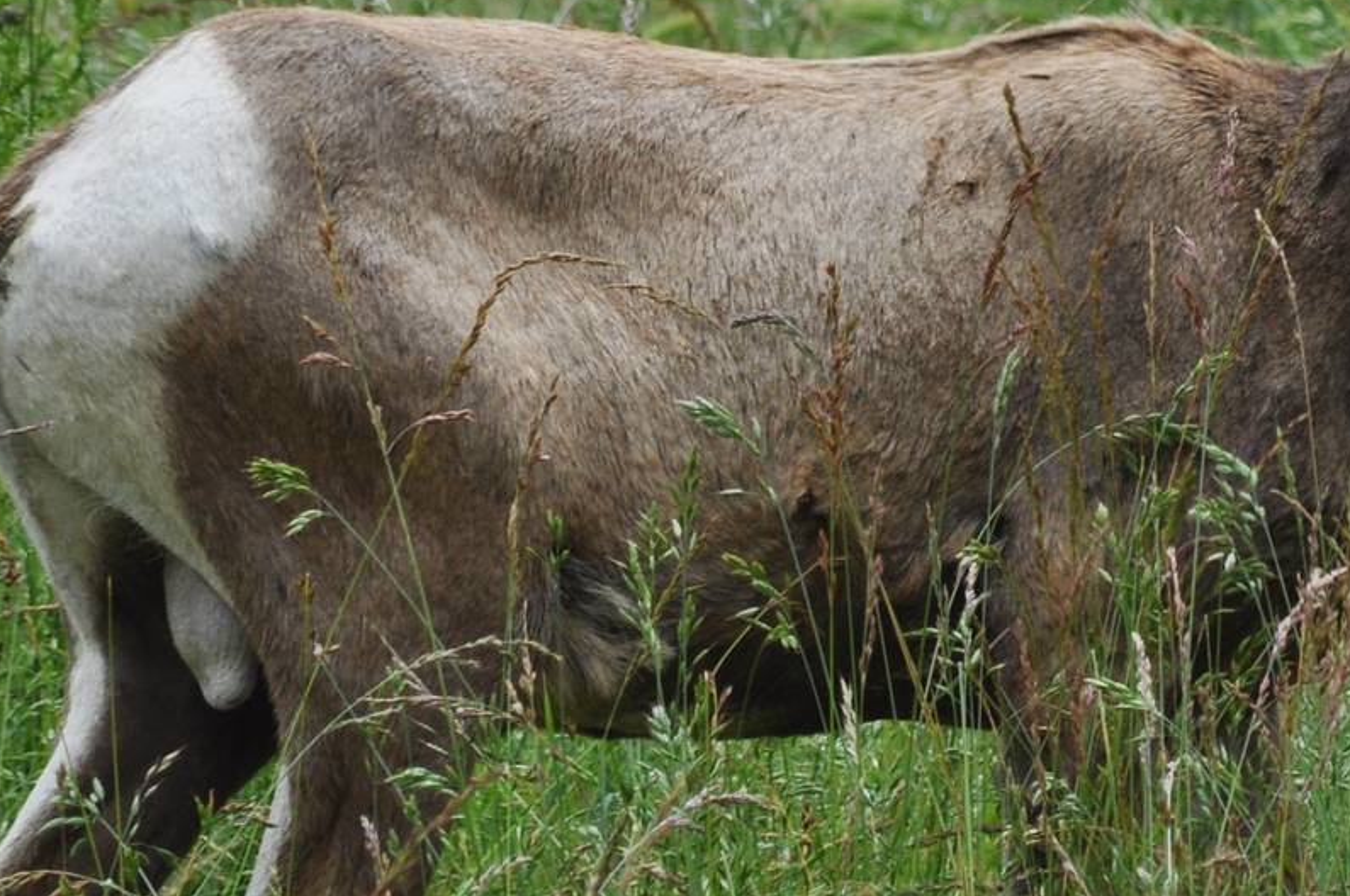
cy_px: 389
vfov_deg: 1.7
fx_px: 30525
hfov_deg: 2.5
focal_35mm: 815
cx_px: 924
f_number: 8
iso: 200
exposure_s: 1/500
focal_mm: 270
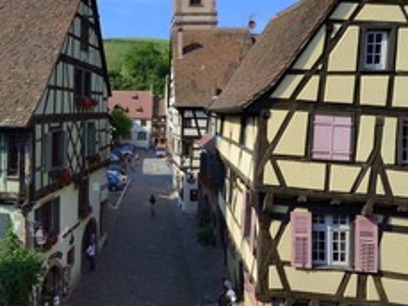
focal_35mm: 30
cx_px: 107
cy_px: 112
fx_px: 354
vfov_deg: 46.4
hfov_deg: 57.2
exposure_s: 1/250
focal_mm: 17
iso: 200
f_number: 11
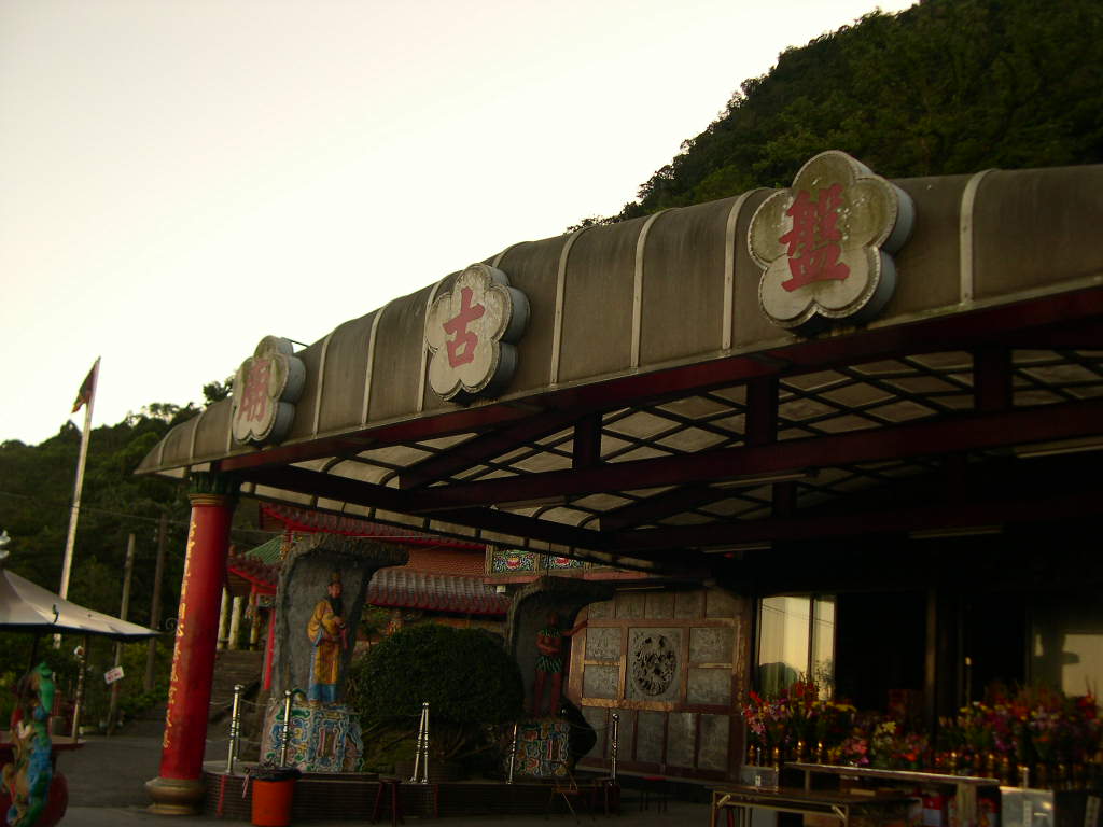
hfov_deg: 49.0
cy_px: 414
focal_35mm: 38
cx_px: 552
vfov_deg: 37.7
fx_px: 1211
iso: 100
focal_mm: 8
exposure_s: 1/213
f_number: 2.8
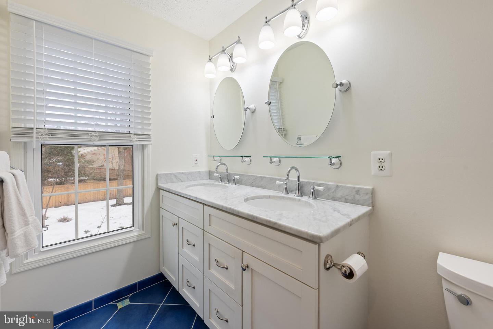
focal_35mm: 14
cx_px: 246
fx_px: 192
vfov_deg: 81.2
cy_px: 164
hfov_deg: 104.3
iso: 125
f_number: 8
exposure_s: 1/200
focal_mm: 14
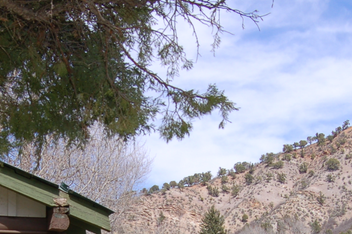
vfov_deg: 12.6
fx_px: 1031
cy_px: 297
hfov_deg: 19.3
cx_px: 117
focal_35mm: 106
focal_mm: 23
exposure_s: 1/400
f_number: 7.1
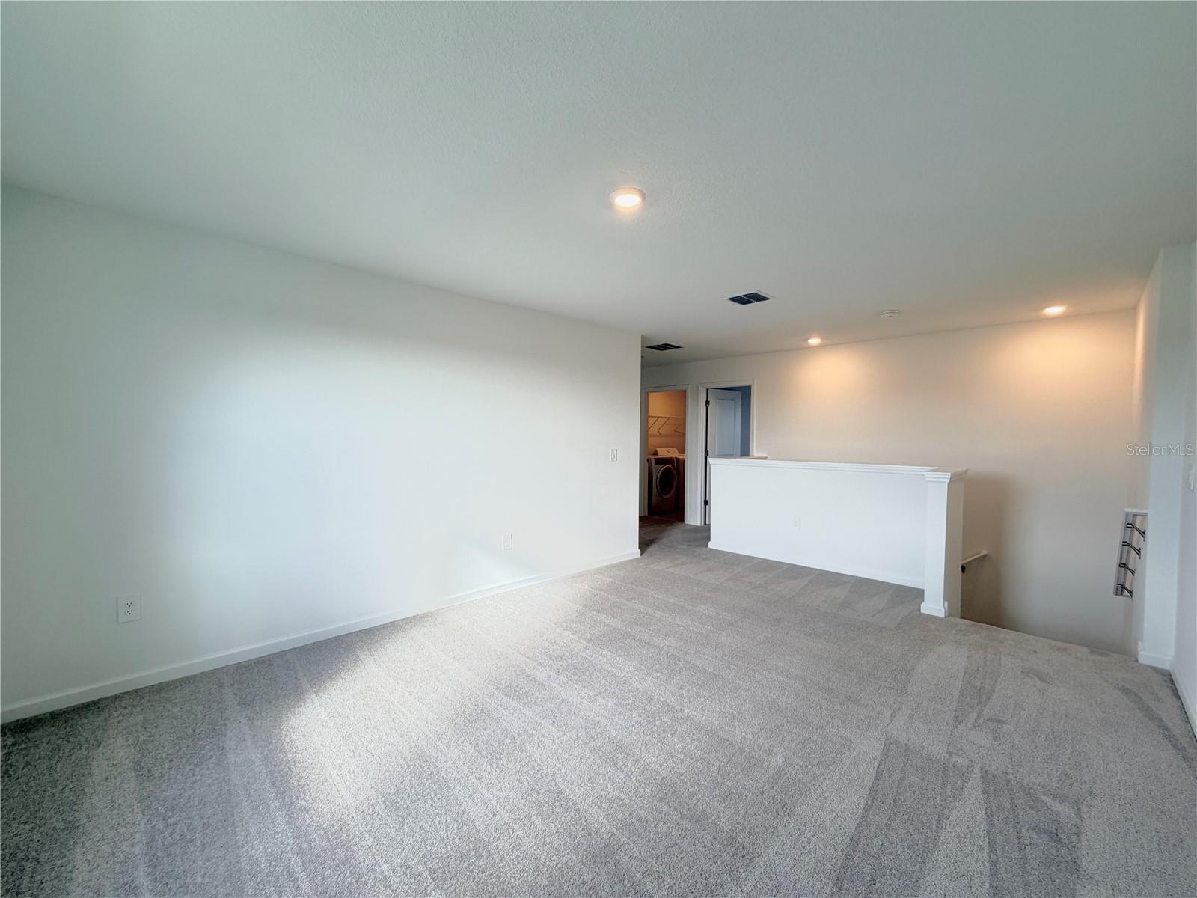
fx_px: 484
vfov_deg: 85.7
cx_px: 598
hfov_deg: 102.1
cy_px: 449
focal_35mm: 14
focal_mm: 2.22
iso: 125
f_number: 2.2
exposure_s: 1/120
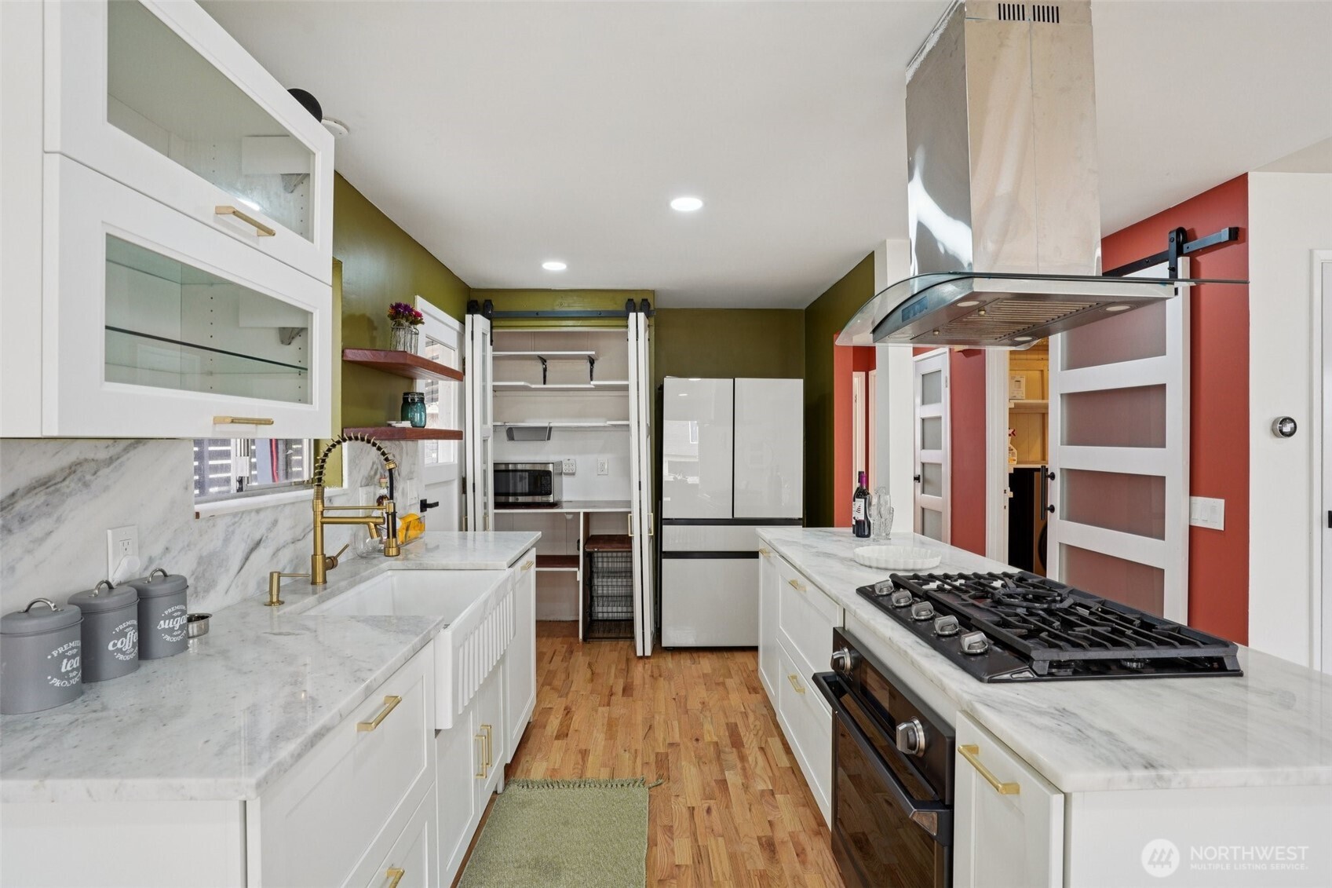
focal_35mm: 17
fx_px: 629
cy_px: 444
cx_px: 666
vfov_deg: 70.4
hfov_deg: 93.3
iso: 400
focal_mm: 17
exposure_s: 1/20
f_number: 8
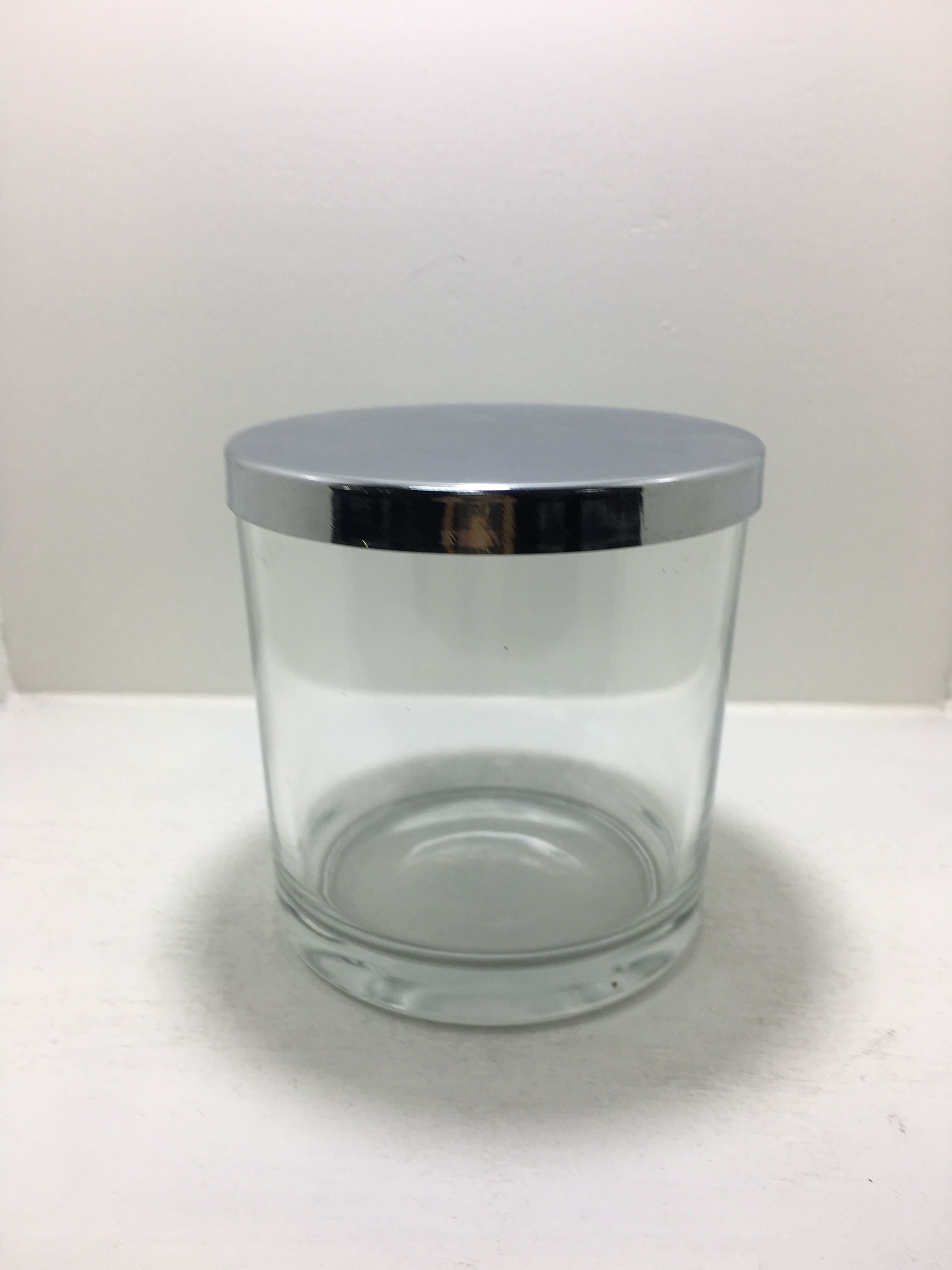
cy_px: 635
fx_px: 1063
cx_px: 476
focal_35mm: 29
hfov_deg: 48.2
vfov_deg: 61.7
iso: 25
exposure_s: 1/50
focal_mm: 4.15
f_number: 2.2
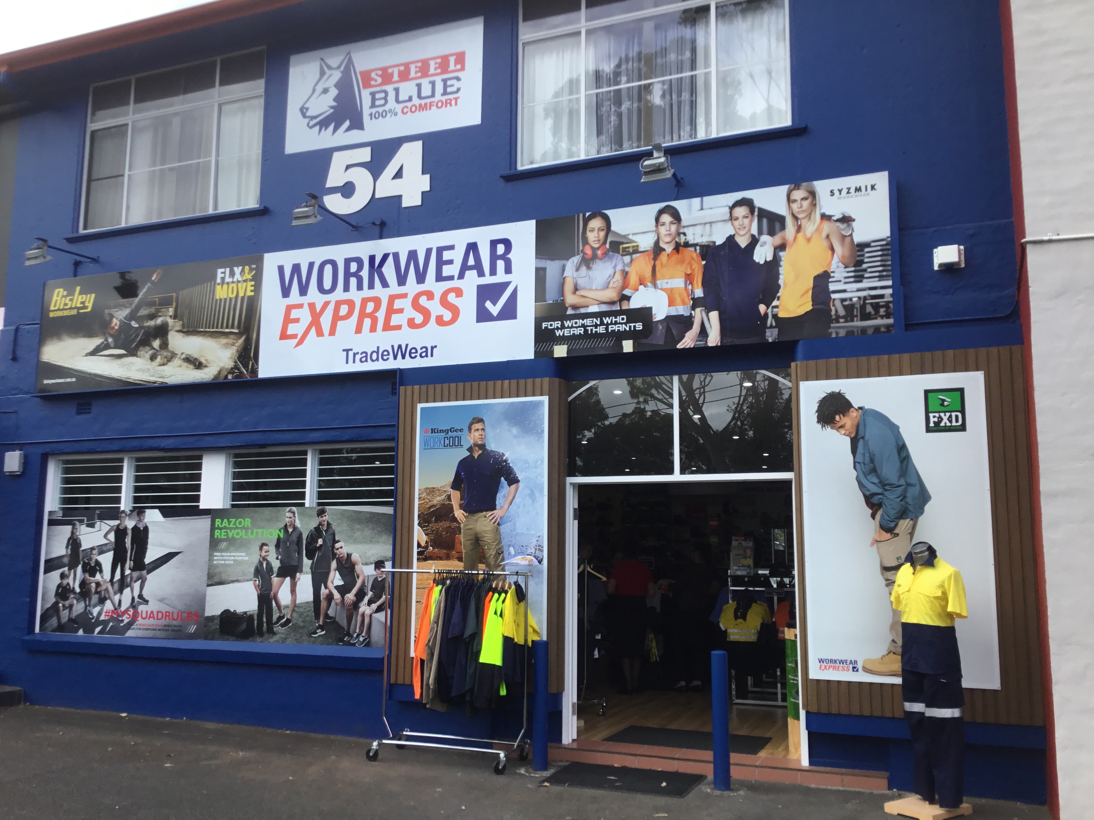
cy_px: 410
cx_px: 547
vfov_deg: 45.4
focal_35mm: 31
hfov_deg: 58.4
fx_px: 980
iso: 25
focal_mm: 3.3
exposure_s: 1/515
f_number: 2.4
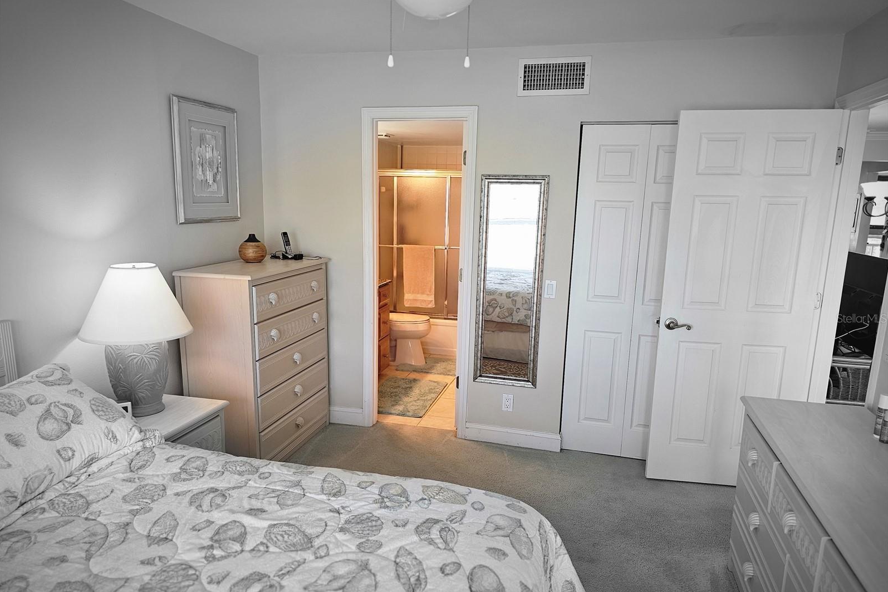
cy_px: 318
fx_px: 592
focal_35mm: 24
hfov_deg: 73.7
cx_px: 444
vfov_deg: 53.1
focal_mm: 6.3
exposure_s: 1/120
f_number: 1.7
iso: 160
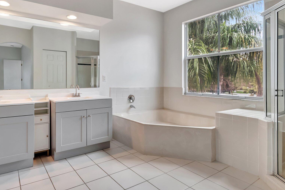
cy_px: 81
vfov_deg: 61.7
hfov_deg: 82.0
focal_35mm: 20
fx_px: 158
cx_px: 102
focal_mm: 10
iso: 1000
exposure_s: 1/25
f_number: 8
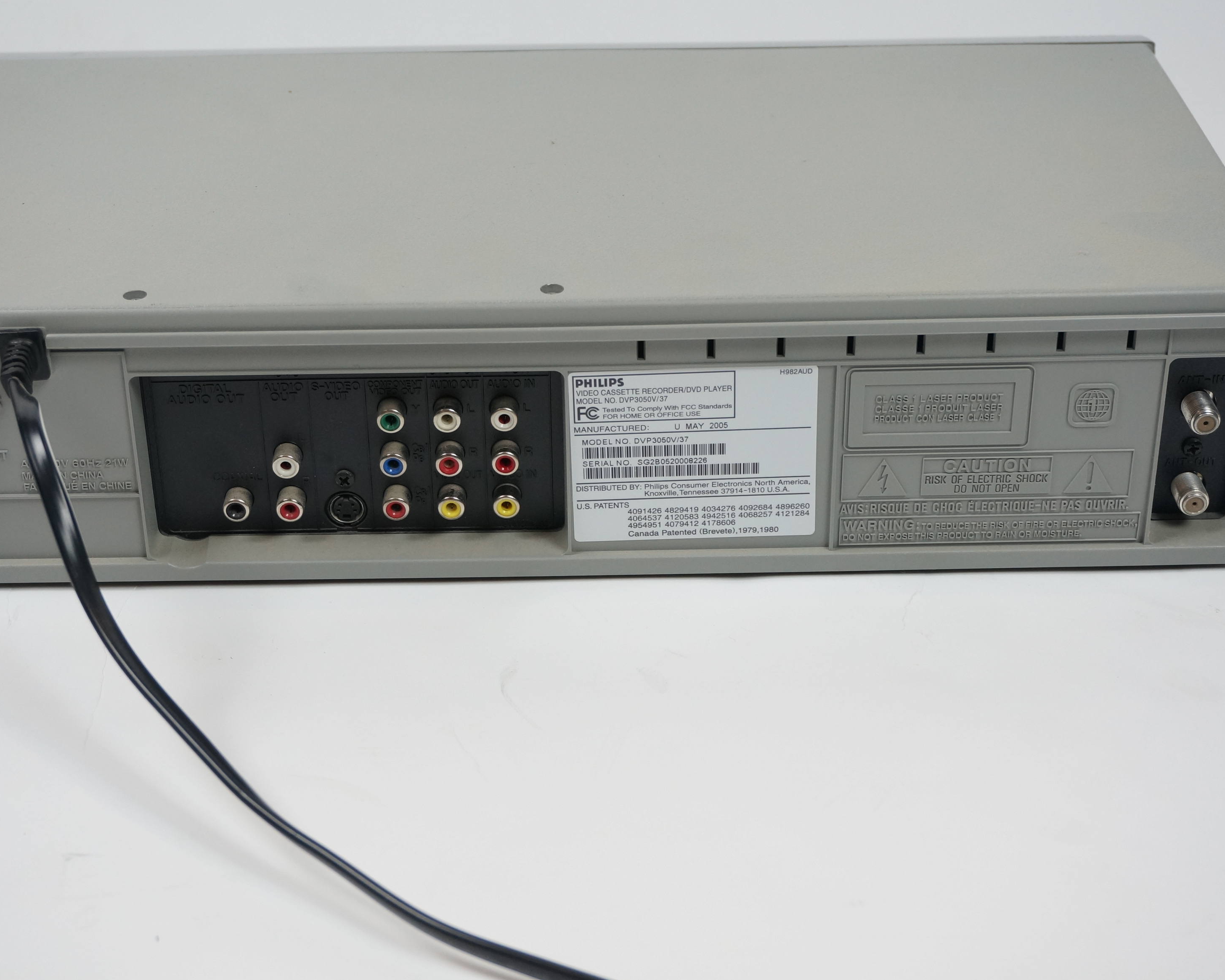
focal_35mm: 62
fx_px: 2248
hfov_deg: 30.5
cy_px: 485
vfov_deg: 24.6
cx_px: 559
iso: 500
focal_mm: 36
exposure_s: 1/60
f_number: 5.6
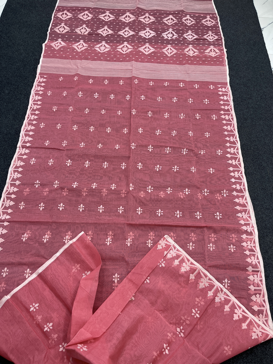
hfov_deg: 53.1
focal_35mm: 26
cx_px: 136
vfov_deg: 67.3
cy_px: 182
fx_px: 273
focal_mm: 5.1
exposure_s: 1/121
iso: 50
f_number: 1.6
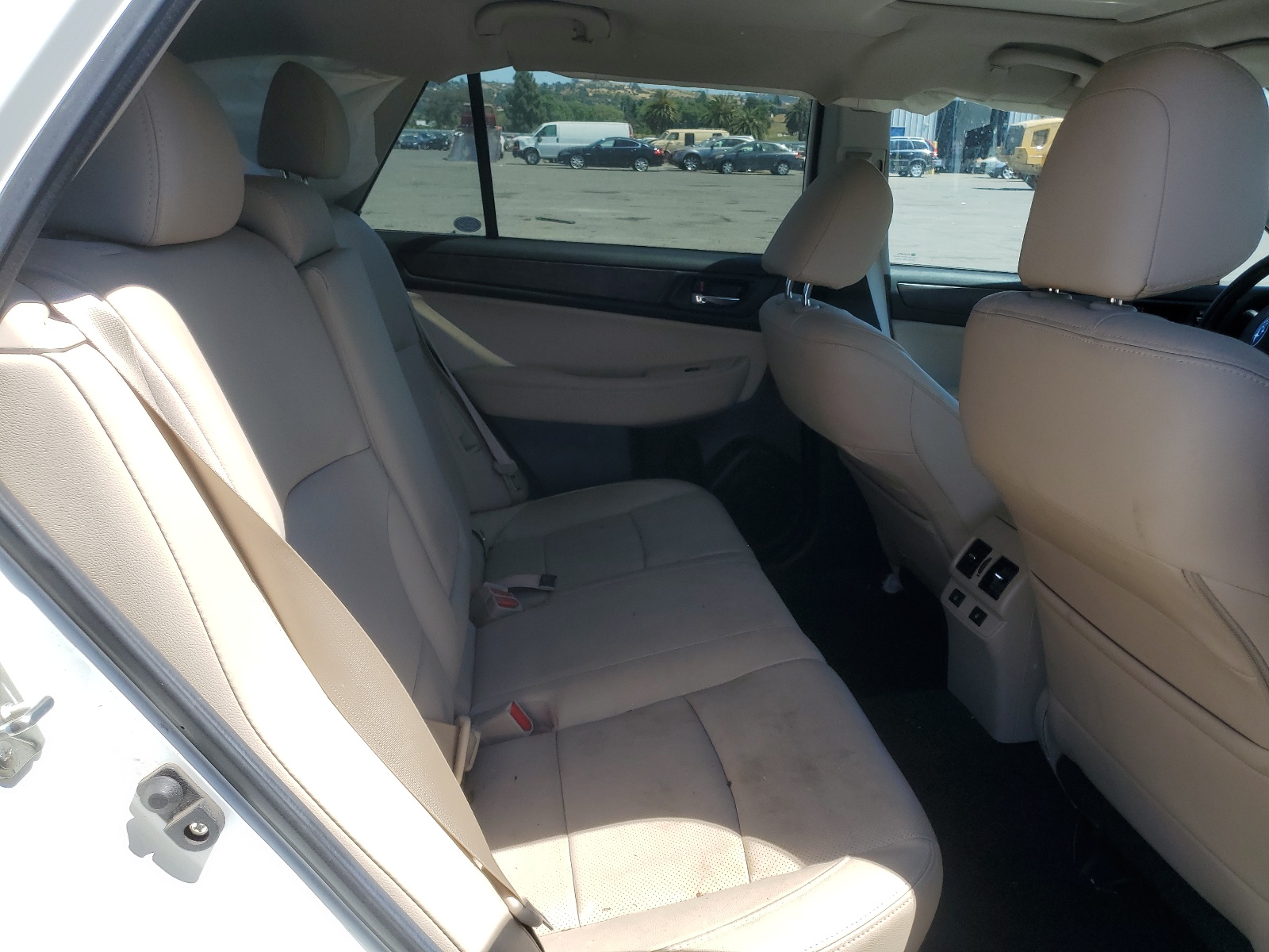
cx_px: 634
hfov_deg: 67.3
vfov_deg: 53.1
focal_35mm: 26
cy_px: 476
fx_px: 953
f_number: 1.5
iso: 50
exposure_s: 1/1250
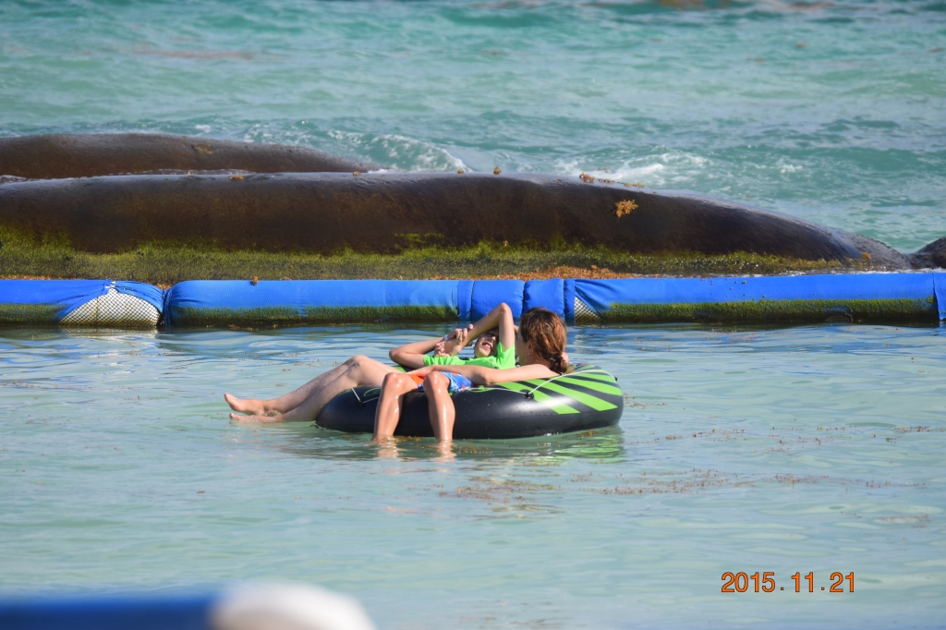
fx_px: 7880
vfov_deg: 4.6
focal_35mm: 300
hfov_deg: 6.9
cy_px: 315
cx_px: 473
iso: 400
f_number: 6.3
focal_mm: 200
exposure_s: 1/1600
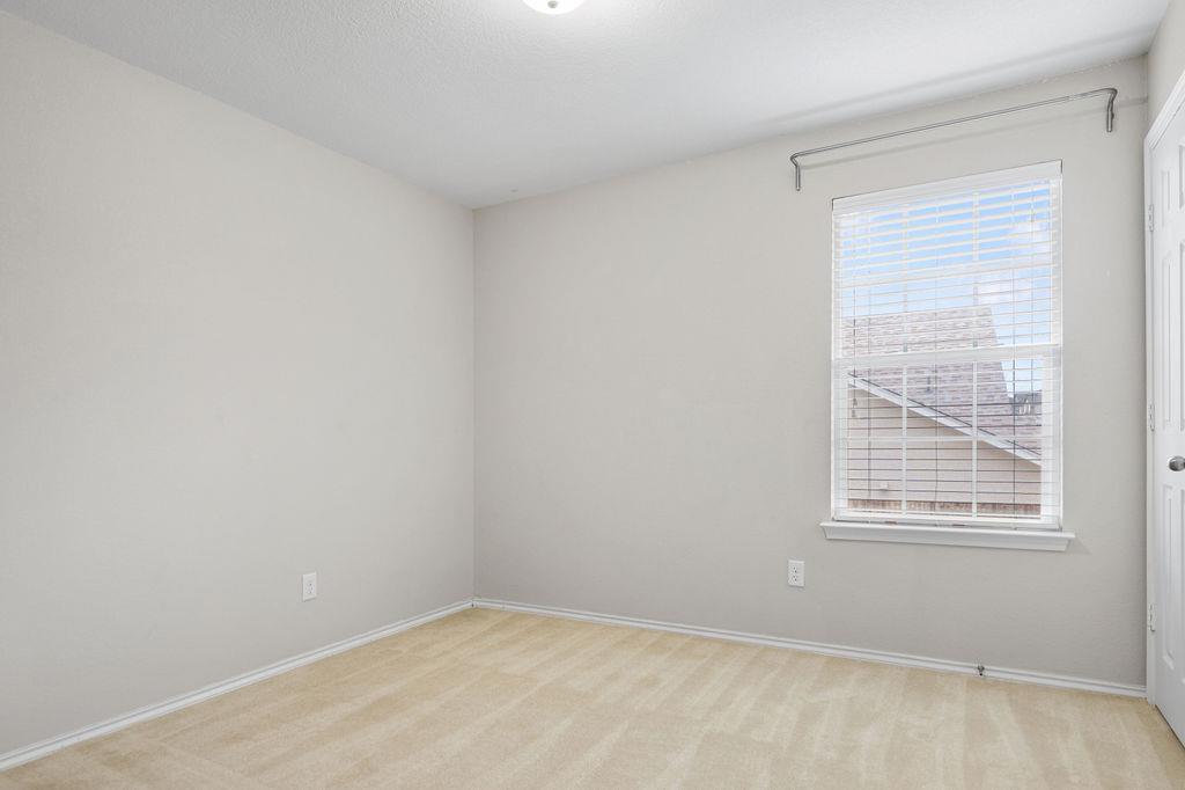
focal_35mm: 20
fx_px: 658
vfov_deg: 61.9
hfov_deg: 84.0
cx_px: 592
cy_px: 395
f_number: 9
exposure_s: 1/2
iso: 250
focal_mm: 20
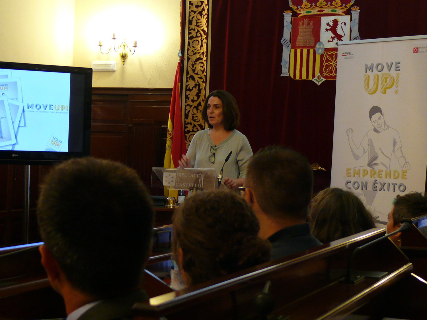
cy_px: 160
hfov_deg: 24.7
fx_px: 974
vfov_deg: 18.7
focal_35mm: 79
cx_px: 214
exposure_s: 1/20
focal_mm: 12.9
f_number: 3.2
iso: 200
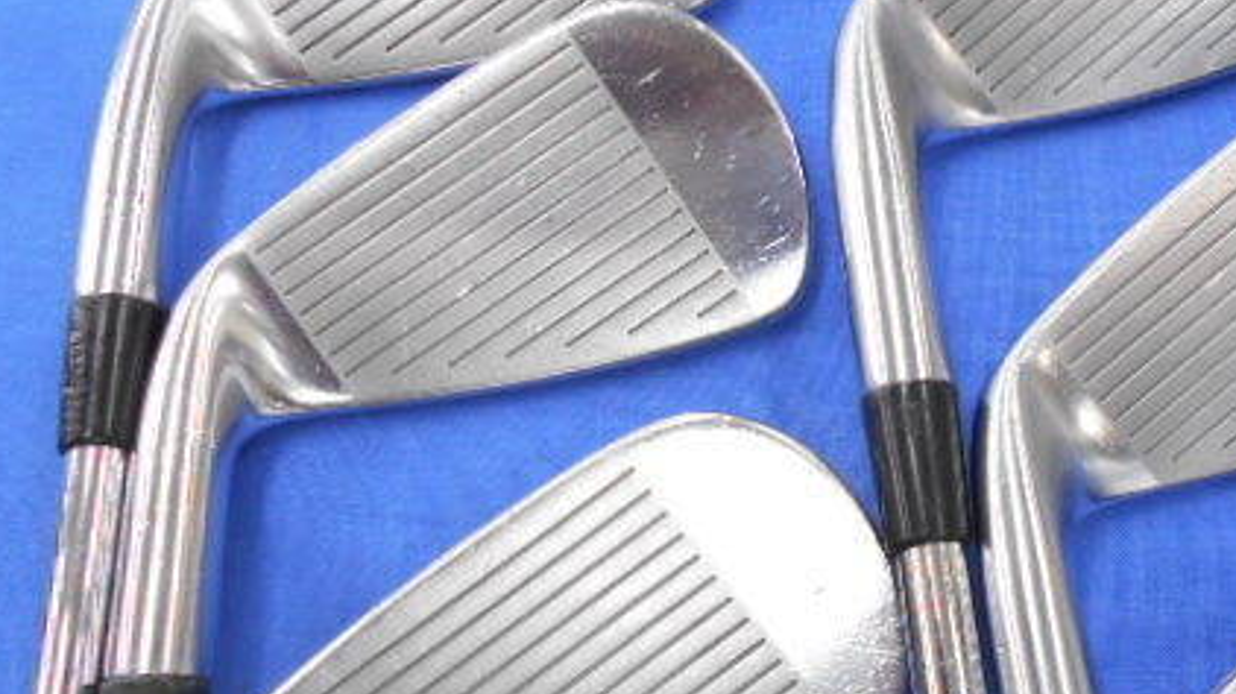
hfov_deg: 46.0
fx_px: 1409
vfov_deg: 27.7
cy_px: 334
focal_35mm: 43
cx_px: 899
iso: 180
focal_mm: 4.6
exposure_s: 1/30
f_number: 3.2
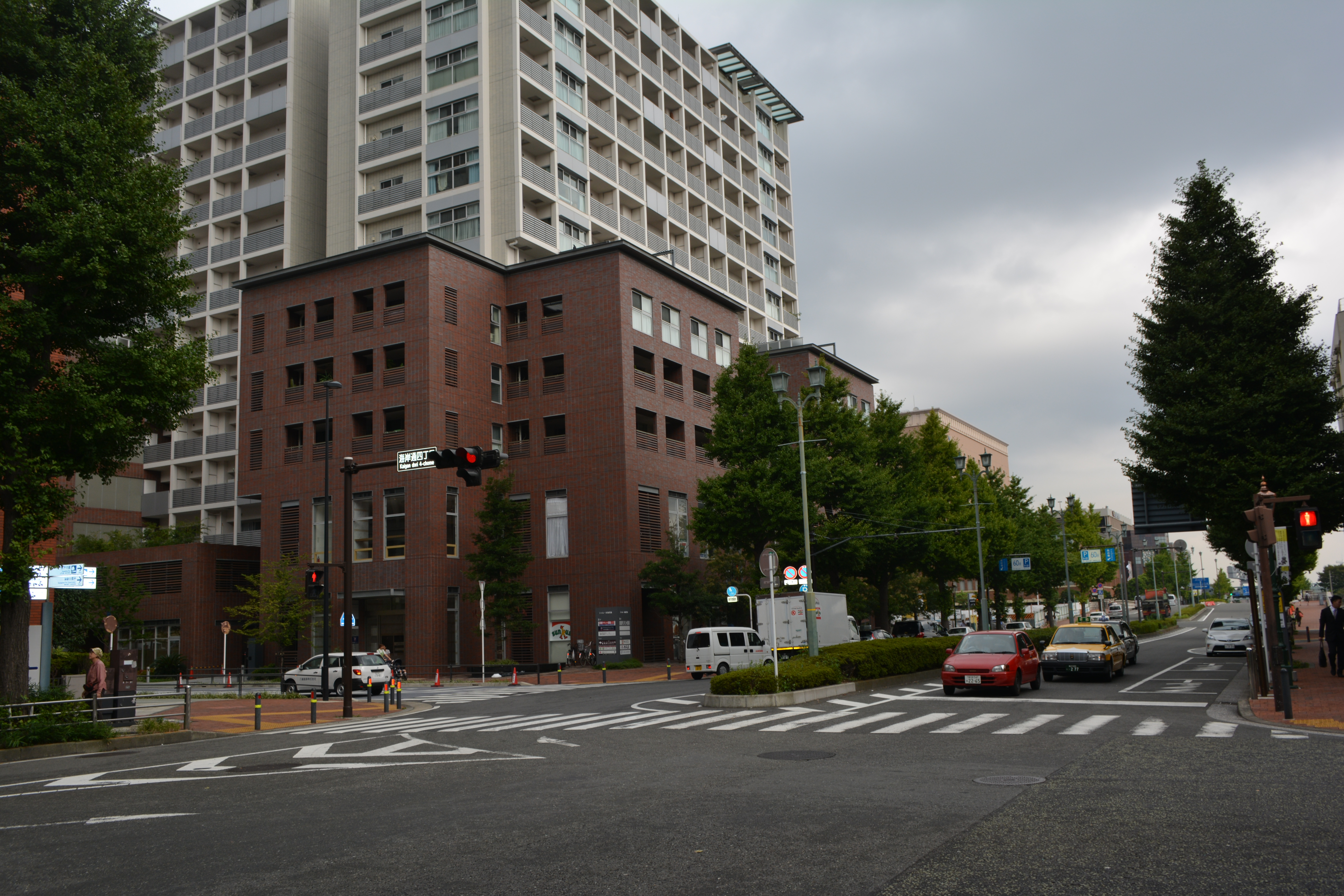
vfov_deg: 43.6
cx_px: 672
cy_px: 448
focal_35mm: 30
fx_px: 1120
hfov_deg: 61.9
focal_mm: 20
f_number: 7.1
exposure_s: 1/200
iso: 100
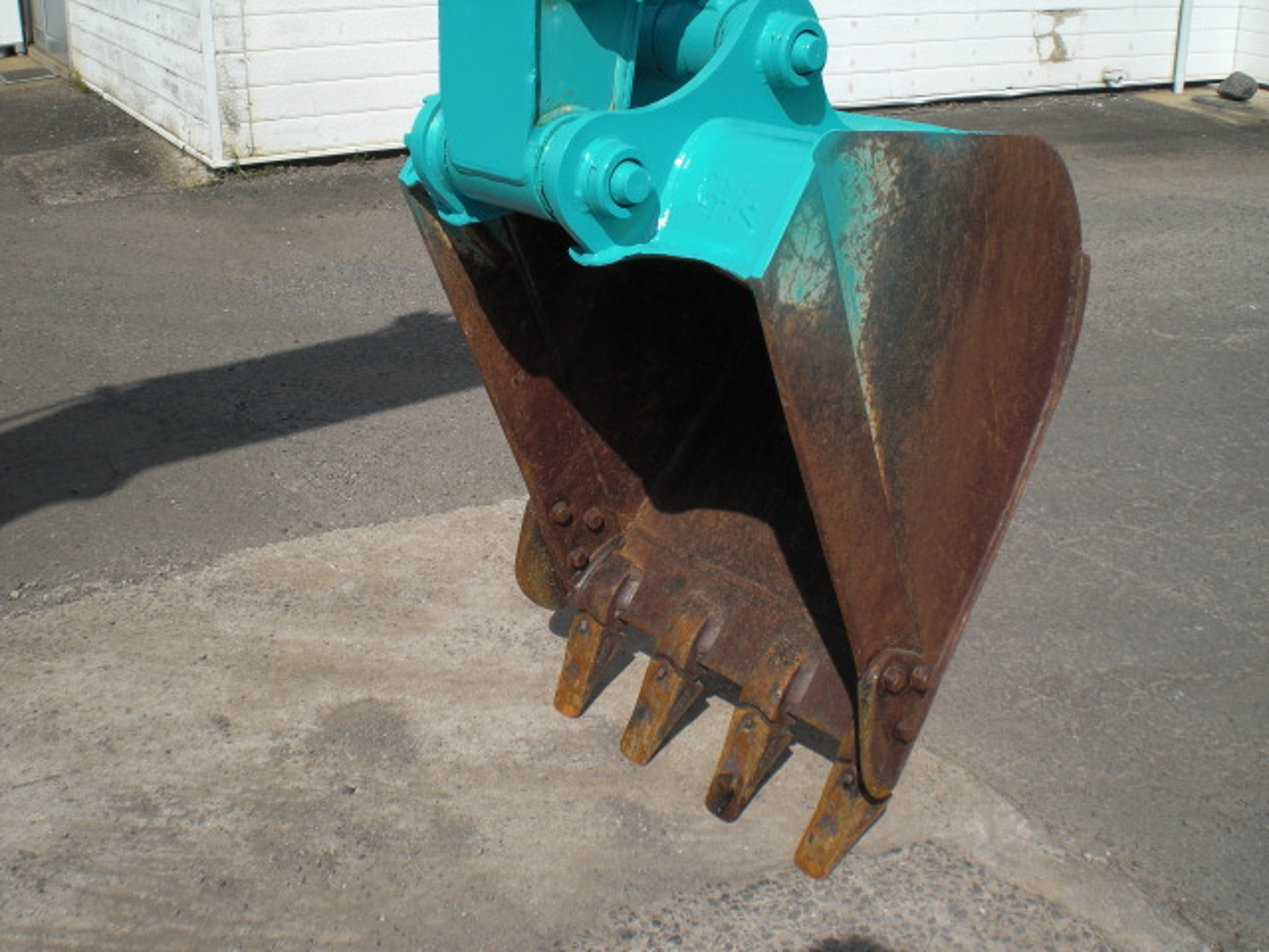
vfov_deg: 37.7
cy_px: 476
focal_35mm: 38
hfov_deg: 49.0
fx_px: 1393
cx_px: 634
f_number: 5.6
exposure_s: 1/500
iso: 64
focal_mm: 6.3
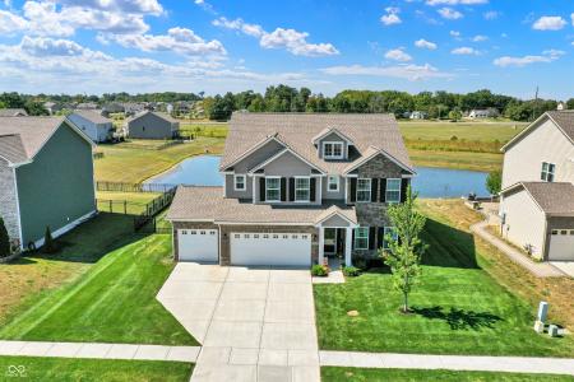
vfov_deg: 46.4
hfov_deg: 65.5
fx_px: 446
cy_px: 191
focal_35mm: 28
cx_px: 287
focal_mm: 10.26
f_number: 6.3
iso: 100
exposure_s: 1/640
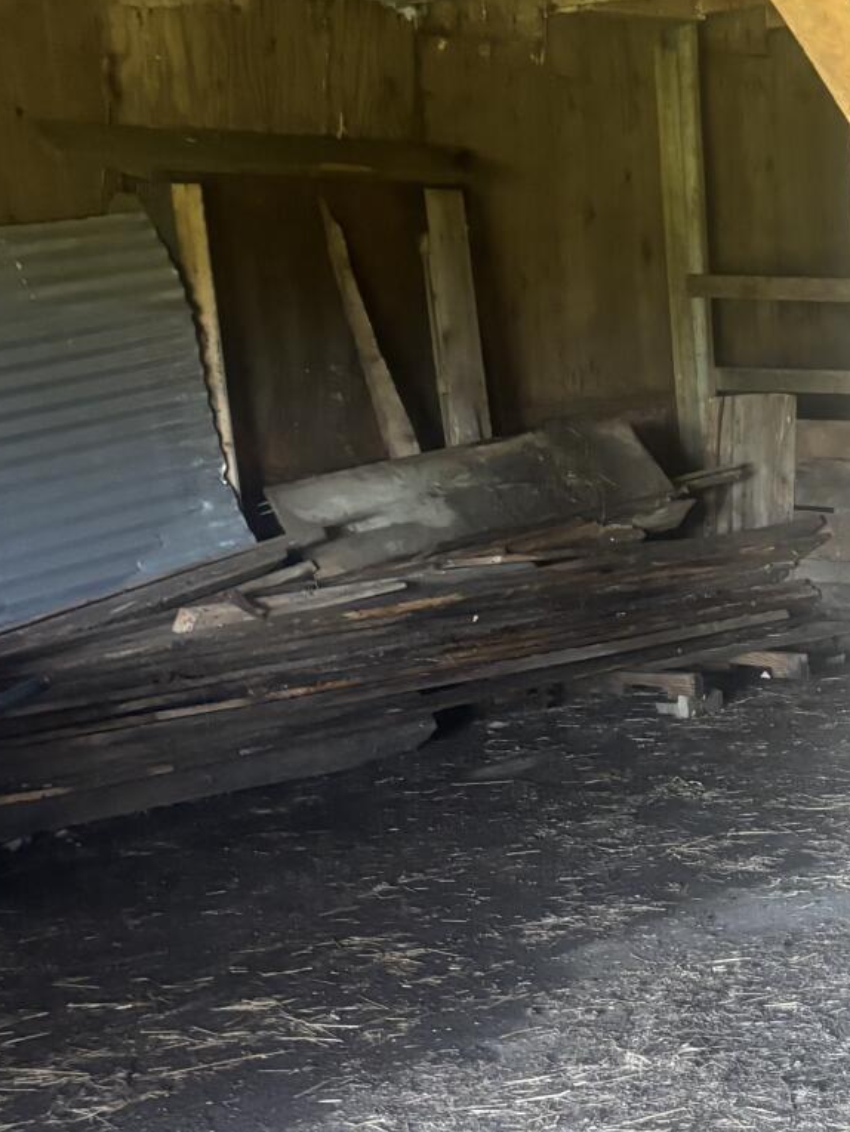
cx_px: 1068
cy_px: 681
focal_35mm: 68
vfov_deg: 28.5
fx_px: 2226
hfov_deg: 20.0
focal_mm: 5.96
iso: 400
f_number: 1.6
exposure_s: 1/60
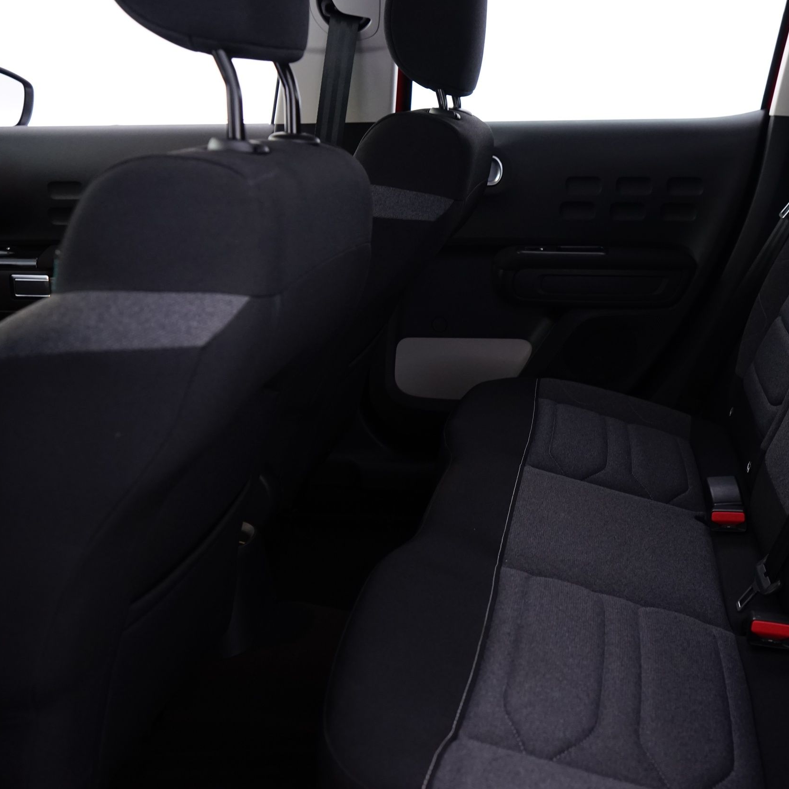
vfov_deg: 40.9
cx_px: 582
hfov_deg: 39.9
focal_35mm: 41
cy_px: 395
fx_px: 1057
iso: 1250
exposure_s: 1/8
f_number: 5
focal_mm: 32
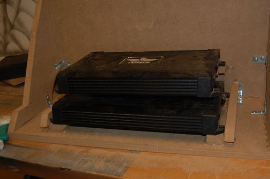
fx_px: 285
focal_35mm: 38
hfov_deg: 50.6
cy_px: 112
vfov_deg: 34.8
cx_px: 156
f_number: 3.8
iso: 400
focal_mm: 20
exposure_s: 1/60
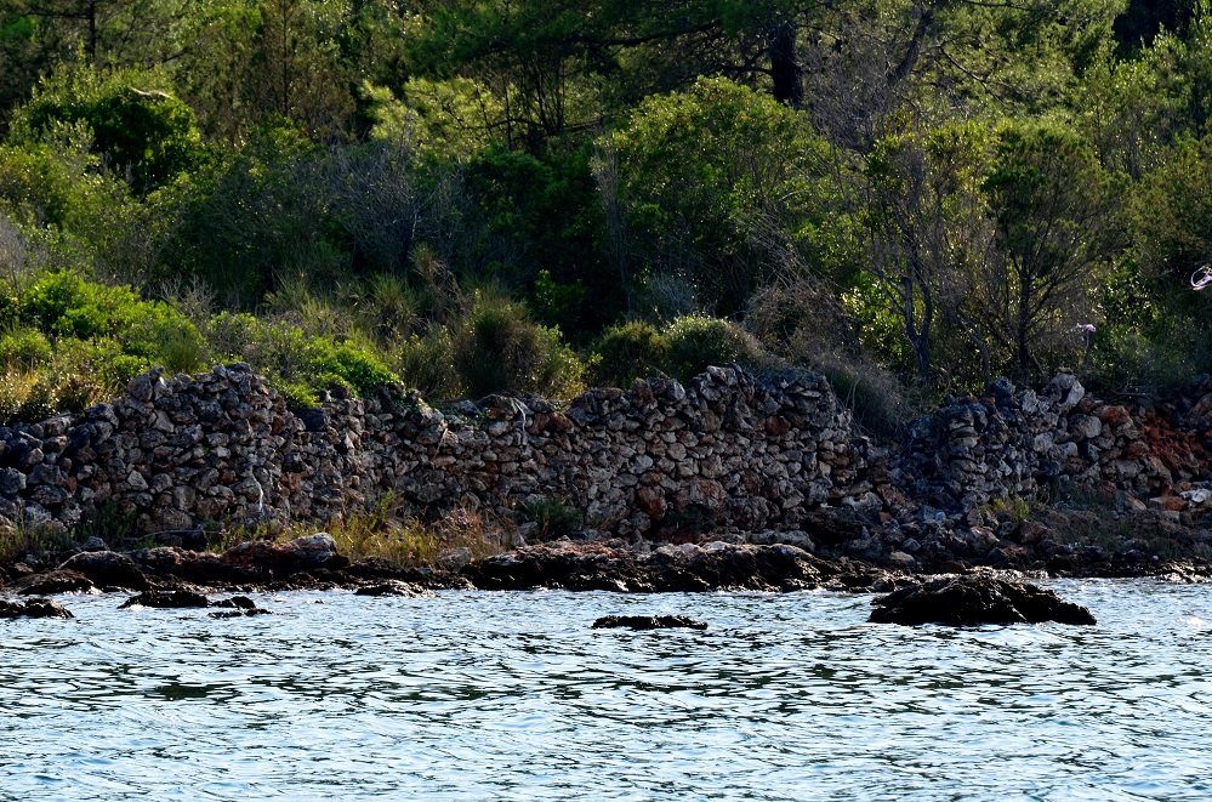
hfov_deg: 6.3
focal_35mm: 330
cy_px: 401
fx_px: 11084
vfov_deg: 4.1
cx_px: 606
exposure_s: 1/400
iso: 400
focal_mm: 220
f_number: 10
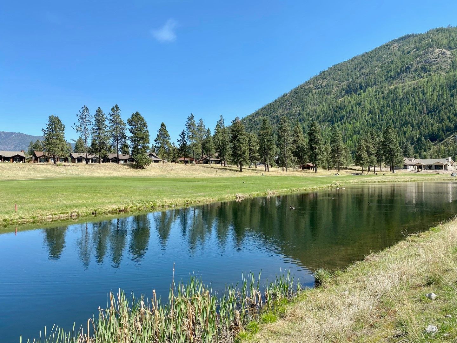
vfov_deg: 53.1
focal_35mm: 26
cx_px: 228
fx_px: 343
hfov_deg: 67.3
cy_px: 172
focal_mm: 4.25
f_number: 1.8
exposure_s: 1/1866
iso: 32
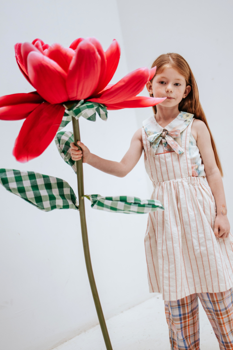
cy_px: 171
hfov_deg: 28.6
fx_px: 456
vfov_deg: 41.9
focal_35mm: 47
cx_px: 143
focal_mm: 35
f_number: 1.4
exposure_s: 1/400
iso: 400
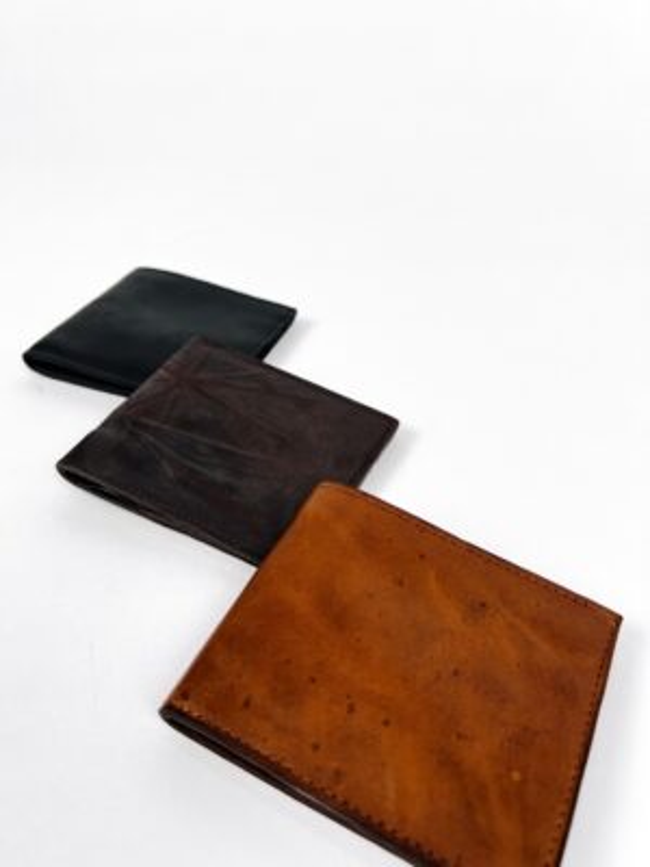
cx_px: 325
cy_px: 434
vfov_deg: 67.3
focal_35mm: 26
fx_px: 651
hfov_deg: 53.1
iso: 50
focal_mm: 5.7
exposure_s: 1/121
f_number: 1.5
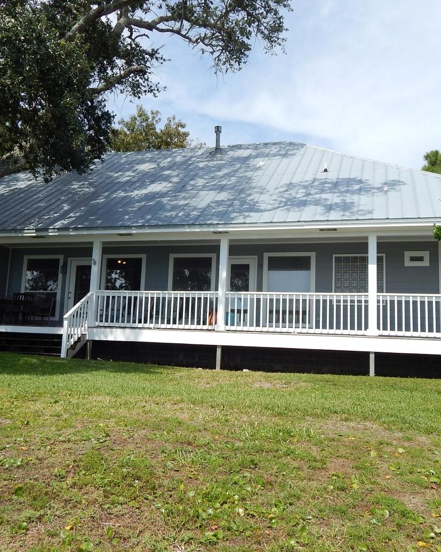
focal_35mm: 34
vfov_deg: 52.8
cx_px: 205
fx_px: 555
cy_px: 271
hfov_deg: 43.3
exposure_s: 1/400
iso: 125
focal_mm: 4.5
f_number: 6.1
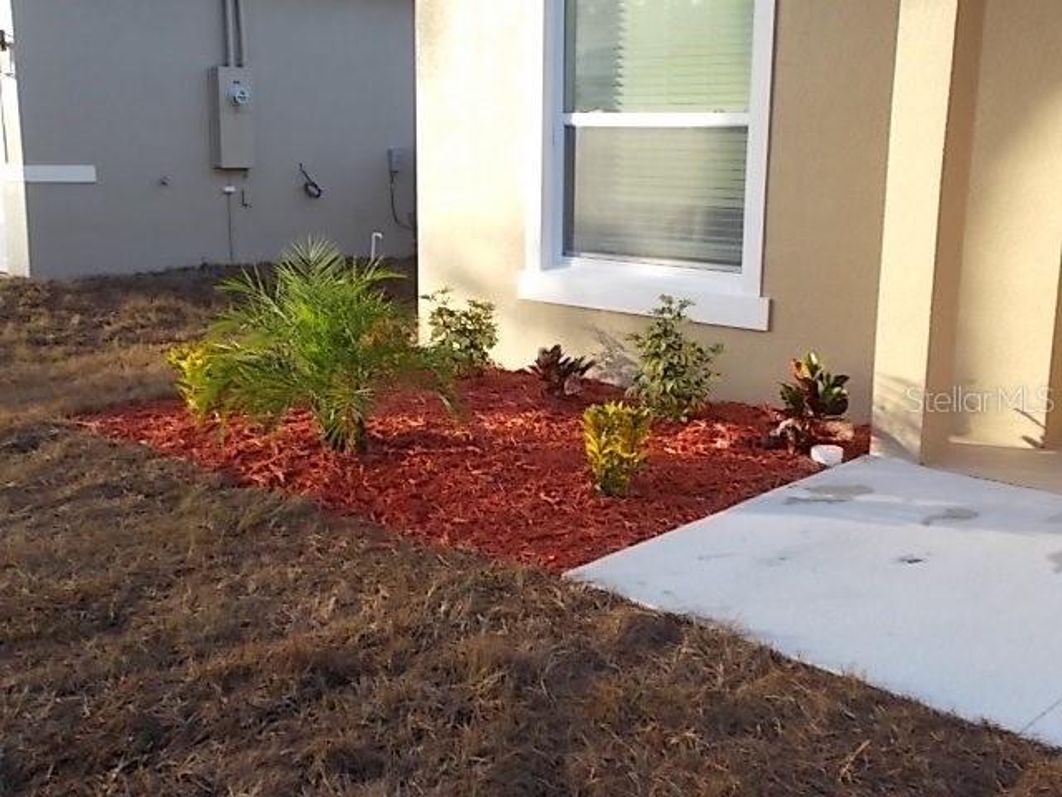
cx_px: 531
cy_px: 398
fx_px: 1350
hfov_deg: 42.9
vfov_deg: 32.9
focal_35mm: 44
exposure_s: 1/80
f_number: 4.2
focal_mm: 7.9
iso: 80
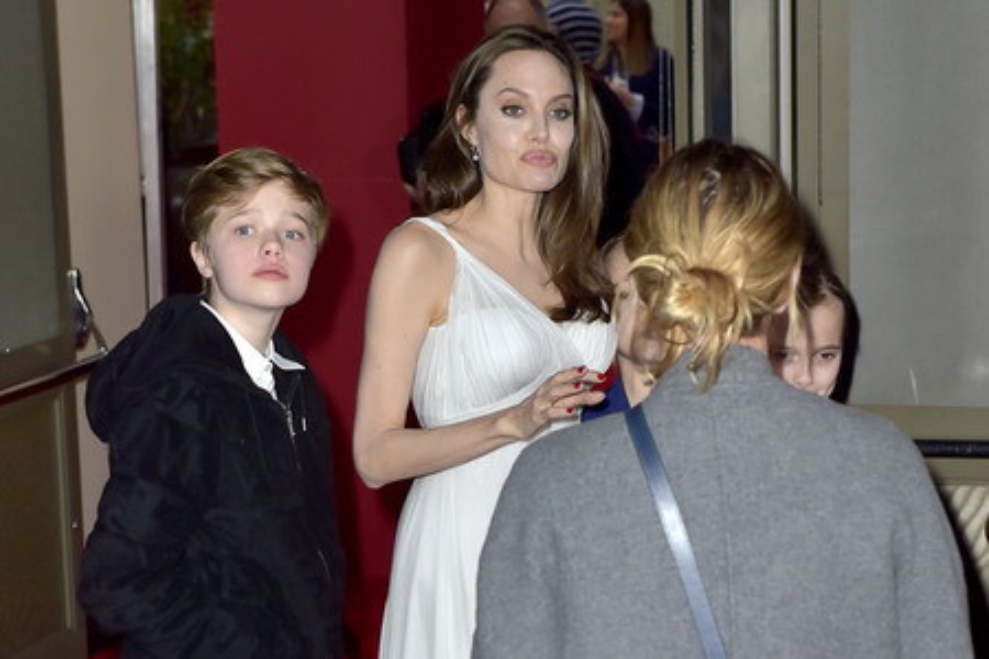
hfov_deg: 30.5
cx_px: 494
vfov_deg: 20.6
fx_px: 1813
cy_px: 330
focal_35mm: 66
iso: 250
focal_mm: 66
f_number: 5.6
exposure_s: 1/250
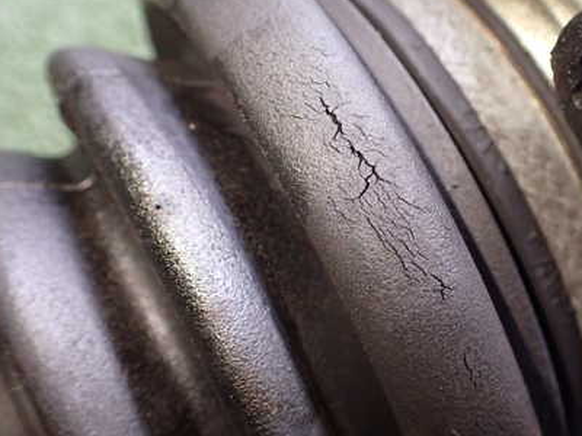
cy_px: 193
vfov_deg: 32.2
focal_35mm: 45
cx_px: 355
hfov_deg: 41.8
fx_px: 757
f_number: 2.3
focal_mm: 5.4
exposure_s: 1/125
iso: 500
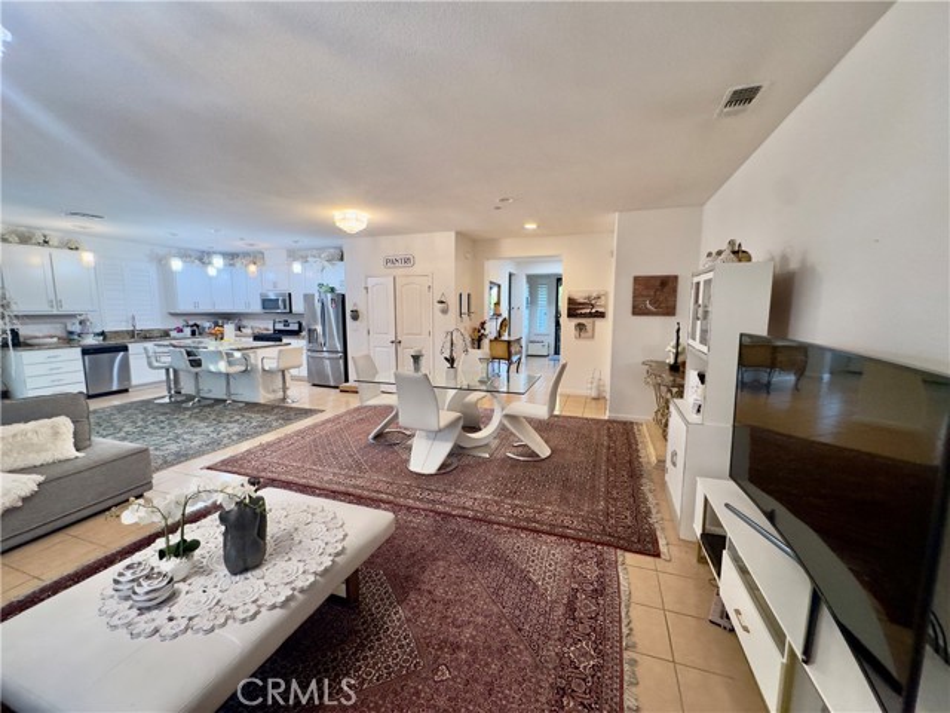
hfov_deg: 102.1
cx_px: 475
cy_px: 356
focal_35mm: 14
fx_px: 384
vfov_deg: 85.7
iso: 200
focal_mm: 2.22
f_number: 2.2
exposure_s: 1/60
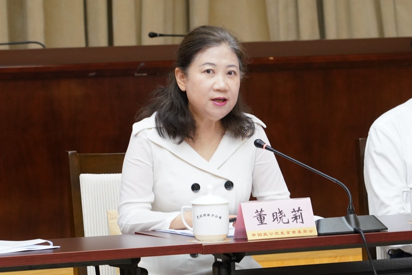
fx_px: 1202
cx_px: 206
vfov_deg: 13.0
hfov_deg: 19.5
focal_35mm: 105
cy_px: 138
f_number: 5
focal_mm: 105
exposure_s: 1/100
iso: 2000
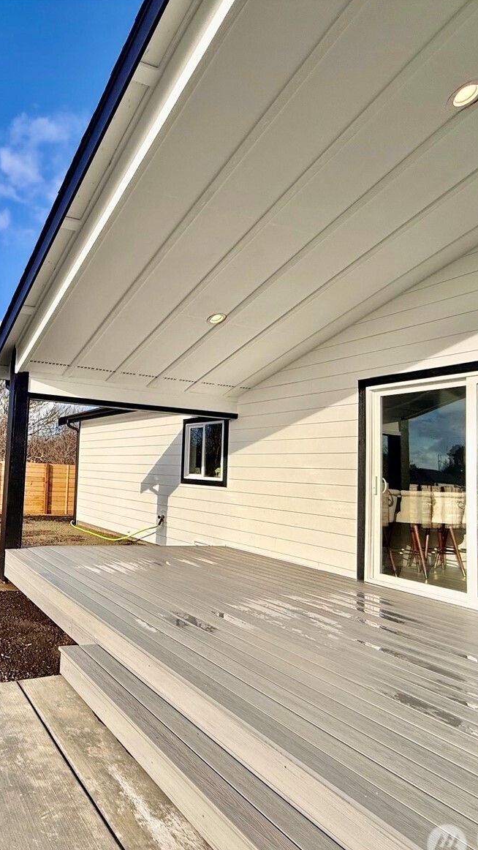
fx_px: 473
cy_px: 435
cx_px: 32
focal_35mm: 21
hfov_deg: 47.2
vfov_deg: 83.8
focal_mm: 2.22
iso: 50
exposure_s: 1/1431
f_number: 2.2
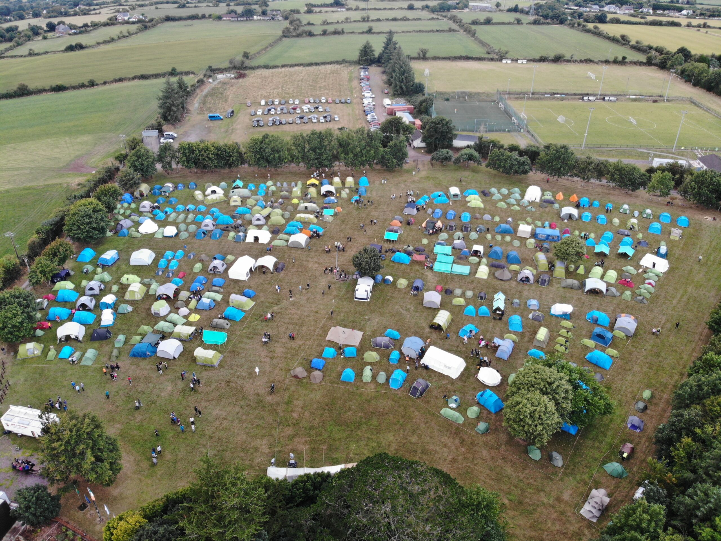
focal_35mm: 24
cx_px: 360
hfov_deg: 71.6
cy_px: 270
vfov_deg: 56.8
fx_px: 500
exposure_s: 1/68.7
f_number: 2.8
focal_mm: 4.5
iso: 100
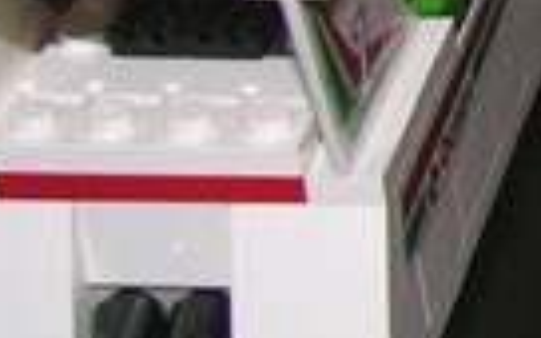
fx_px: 3229
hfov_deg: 8.7
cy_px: -95
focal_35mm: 219
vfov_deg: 6.0
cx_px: 1313
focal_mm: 8.9
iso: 50
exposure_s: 1/60.1
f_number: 2.8
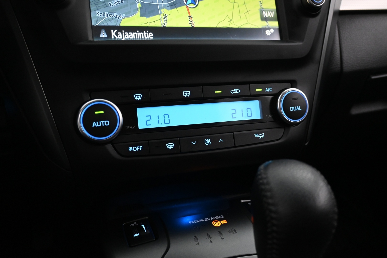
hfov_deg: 59.5
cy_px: 129
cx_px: 194
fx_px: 339
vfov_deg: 41.7
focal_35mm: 32
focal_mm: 21
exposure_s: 1/30
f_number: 4
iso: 2200
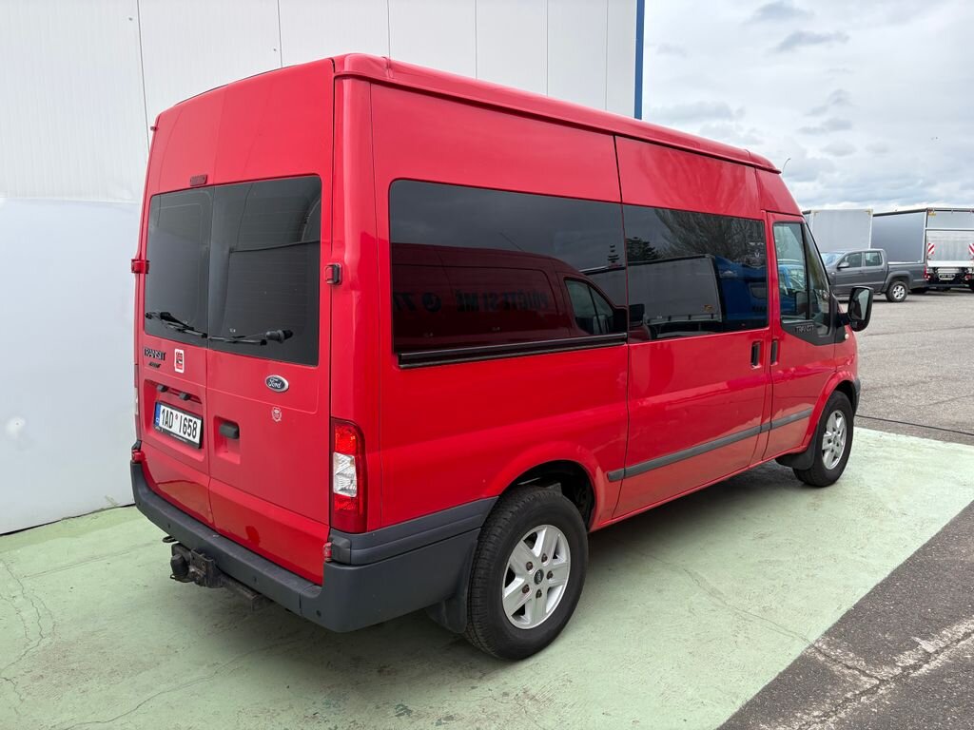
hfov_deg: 67.3
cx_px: 487
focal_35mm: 26
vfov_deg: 53.1
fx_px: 732
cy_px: 365
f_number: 1.6
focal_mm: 5.96
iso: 64
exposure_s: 1/1081
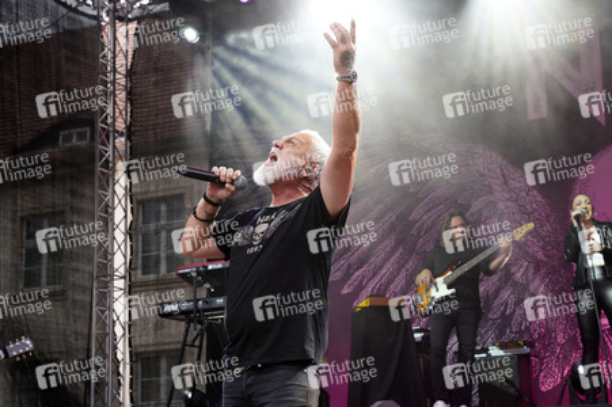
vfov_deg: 28.6
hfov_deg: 41.9
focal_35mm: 47
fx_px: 798
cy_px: 204
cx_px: 306
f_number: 5.6
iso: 1000
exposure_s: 1/160
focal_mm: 47
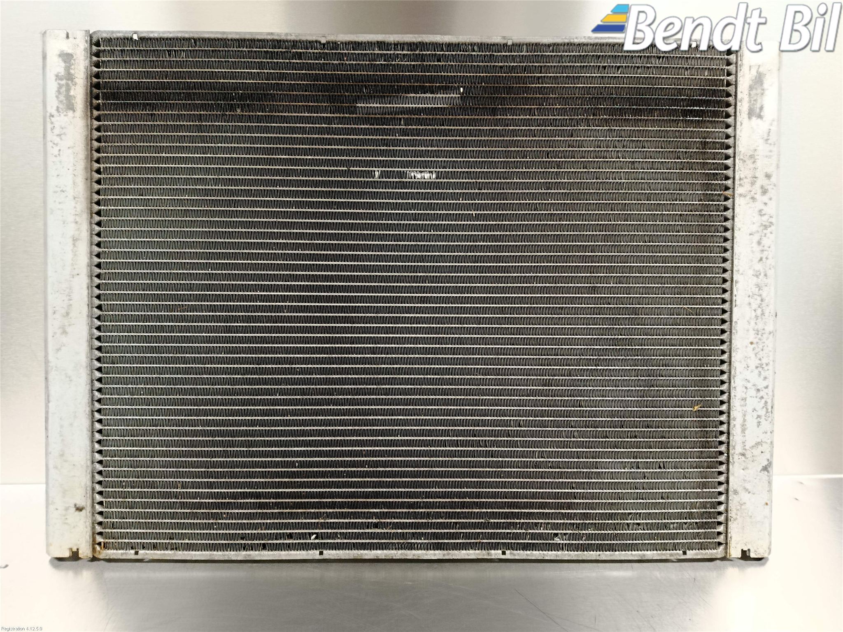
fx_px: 584
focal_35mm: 24
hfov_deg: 71.6
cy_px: 316
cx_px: 422
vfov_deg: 56.8
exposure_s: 1/25
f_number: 1.7
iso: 1618
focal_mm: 5.24
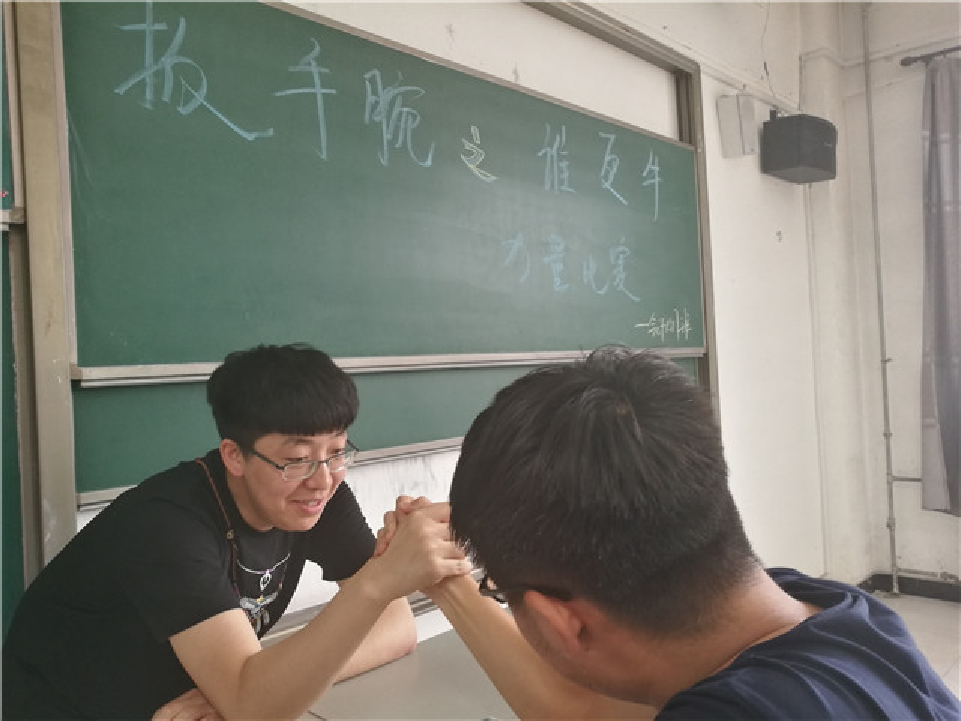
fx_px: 750
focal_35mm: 27
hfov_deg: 65.3
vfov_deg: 51.4
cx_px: 480
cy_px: 360
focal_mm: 4.5
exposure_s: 1/33.3
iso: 250
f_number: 2.2
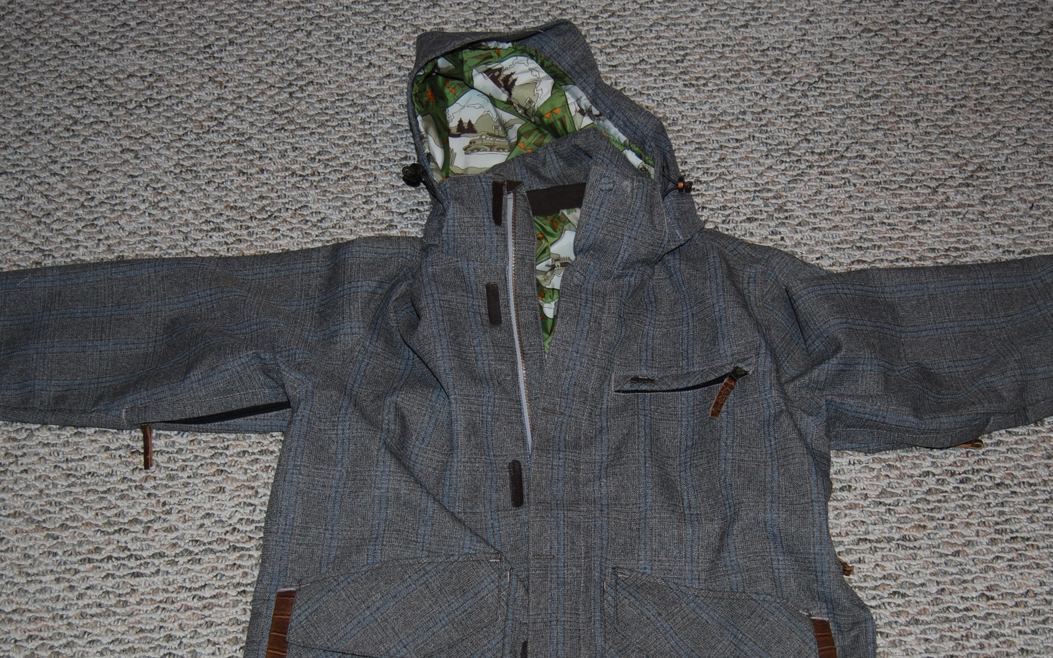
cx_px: 517
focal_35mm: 49
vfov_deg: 26.2
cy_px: 442
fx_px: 1406
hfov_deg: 41.1
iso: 200
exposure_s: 1/60
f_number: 3.8
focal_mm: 22
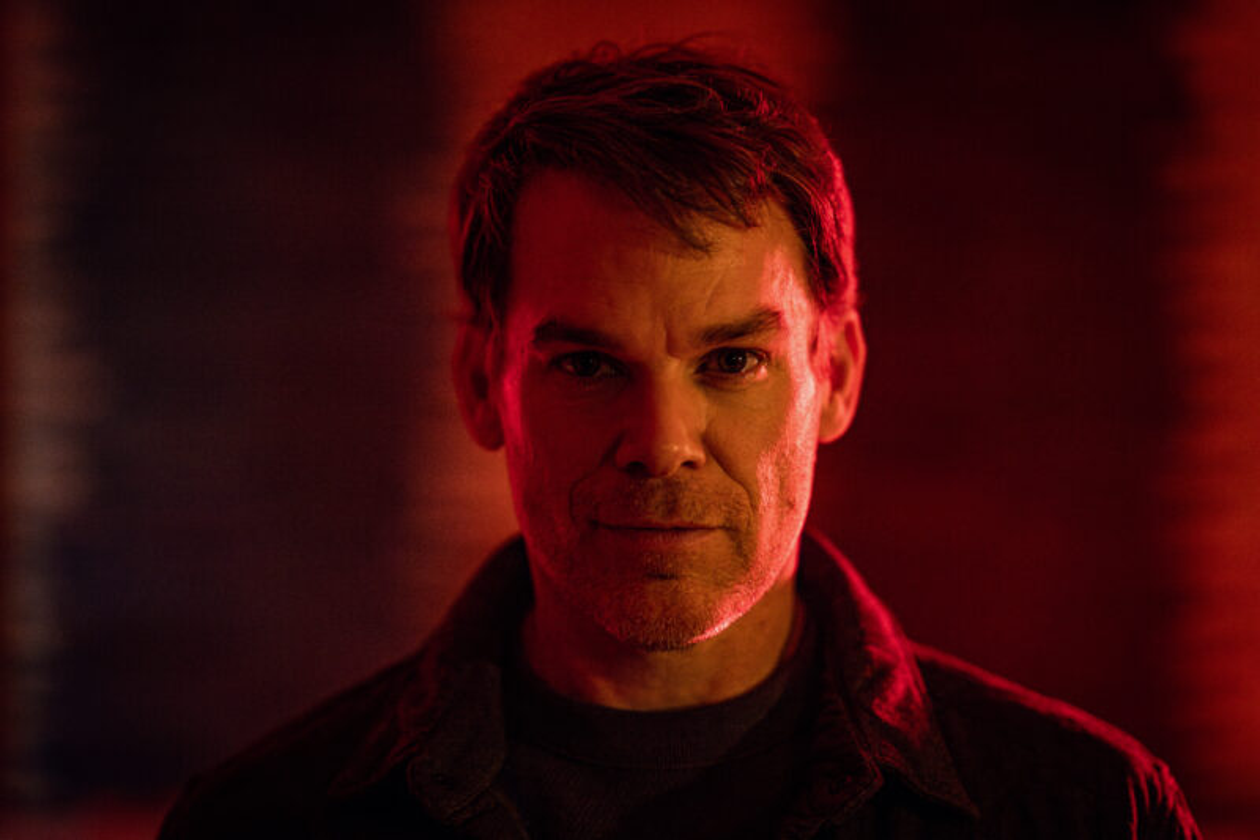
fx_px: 2974
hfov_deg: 23.9
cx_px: 630
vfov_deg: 16.1
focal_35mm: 85
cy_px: 420
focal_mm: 85
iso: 1000
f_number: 1.4
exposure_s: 1/100
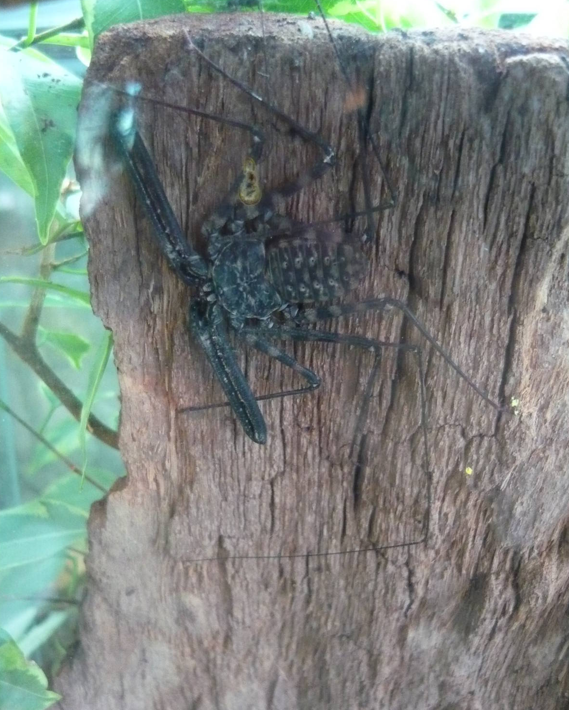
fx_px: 737
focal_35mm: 35
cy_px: 356
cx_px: 289
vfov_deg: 51.5
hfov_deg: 42.2
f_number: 2.8
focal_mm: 5.5
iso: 800
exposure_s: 1/15
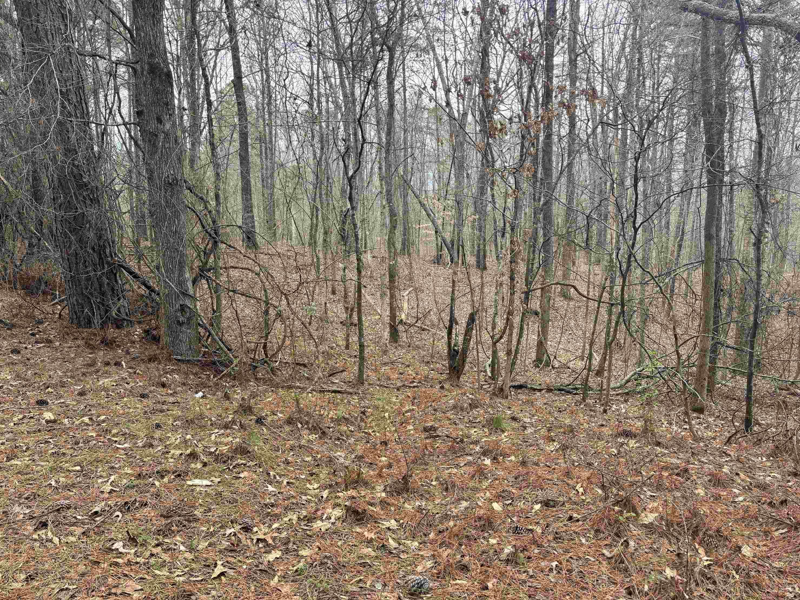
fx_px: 624
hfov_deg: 65.3
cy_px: 311
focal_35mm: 27
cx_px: 389
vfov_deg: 51.4
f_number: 1.6
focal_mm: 5.96
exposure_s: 1/126
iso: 40
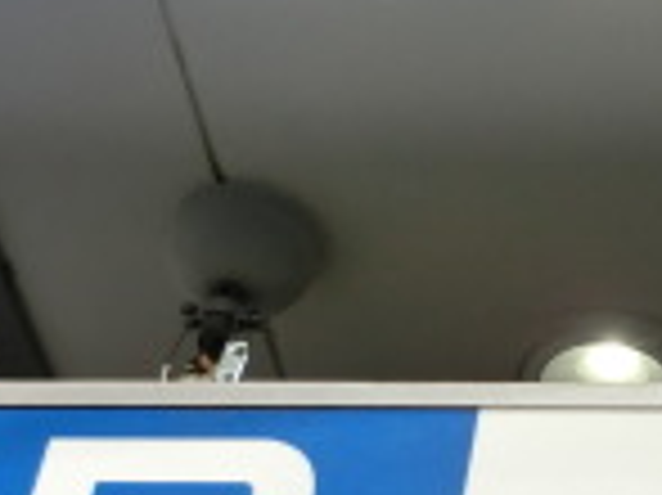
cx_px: 865
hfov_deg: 14.9
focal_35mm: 126
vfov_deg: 11.7
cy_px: 306
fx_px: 2408
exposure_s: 1/640
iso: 80
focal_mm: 5.2
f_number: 3.7
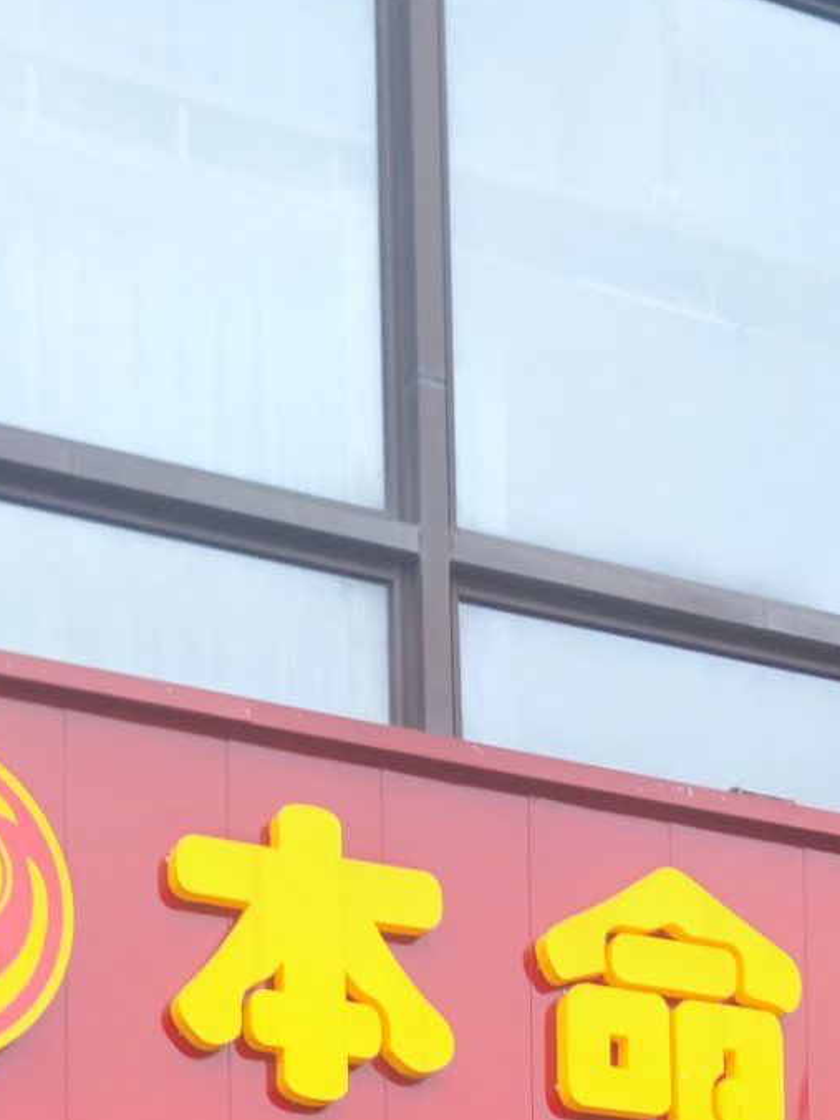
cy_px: 1830
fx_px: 3138
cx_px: 563
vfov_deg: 17.5
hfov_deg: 15.2
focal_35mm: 97
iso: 50
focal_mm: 6.72
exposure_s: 1/278
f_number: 1.69
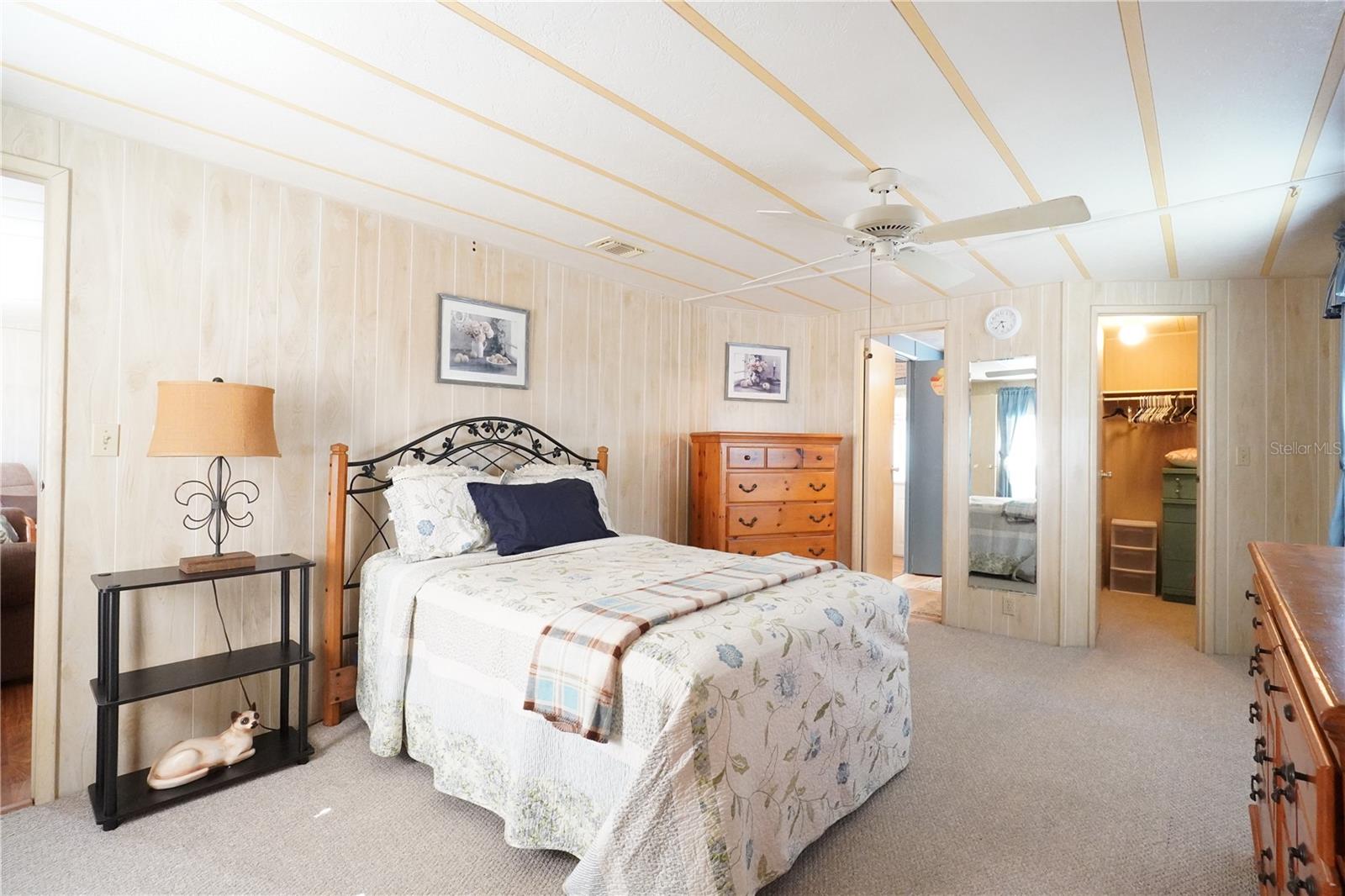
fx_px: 616
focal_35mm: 16
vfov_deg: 72.0
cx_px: 672
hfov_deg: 95.0
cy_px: 448
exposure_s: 1/30
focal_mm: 11
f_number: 5.6
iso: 4000
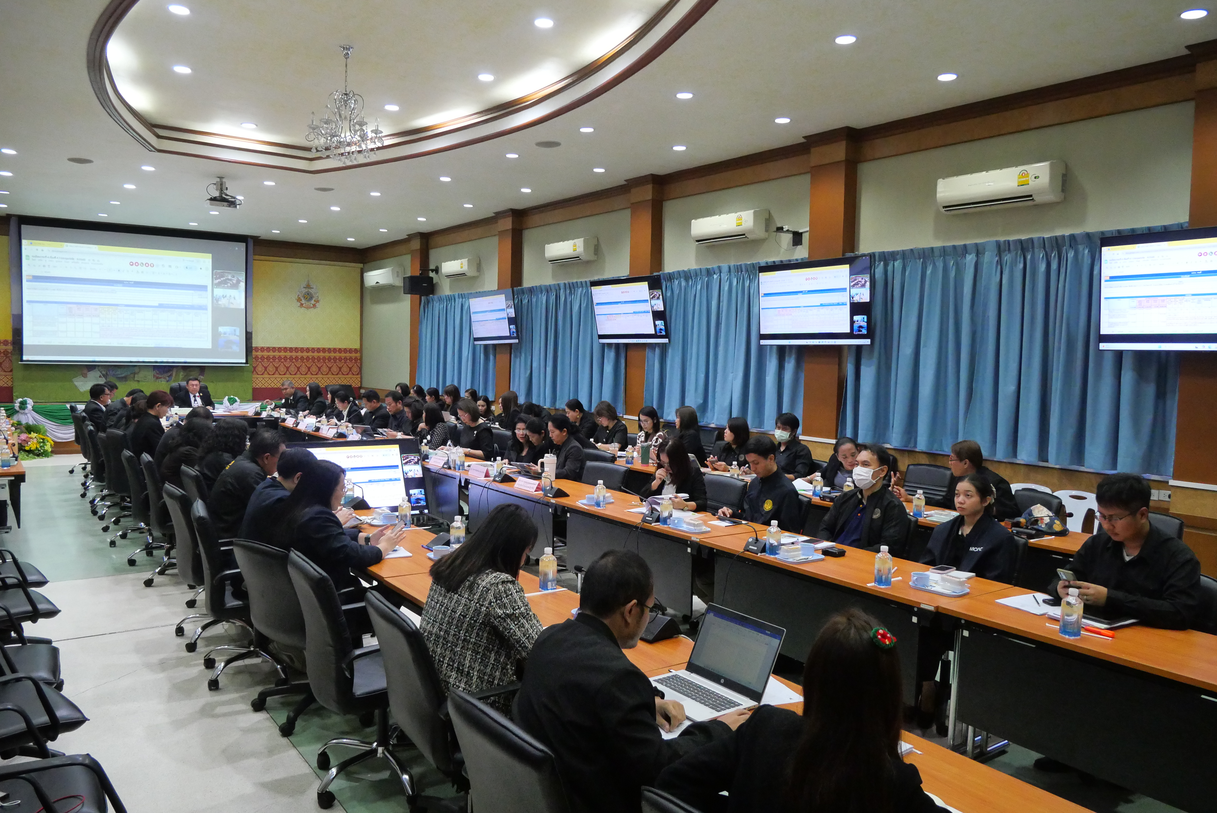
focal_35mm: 24
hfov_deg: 73.7
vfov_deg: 53.2
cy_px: 406
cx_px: 608
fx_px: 812
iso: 3200
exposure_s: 1/80
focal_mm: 12
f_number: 5
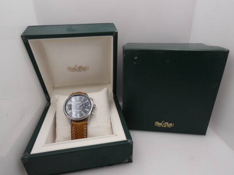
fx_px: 135
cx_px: 117
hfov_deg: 81.7
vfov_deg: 66.0
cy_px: 88
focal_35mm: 20
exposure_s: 1/200
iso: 80
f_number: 2.8
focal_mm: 3.6
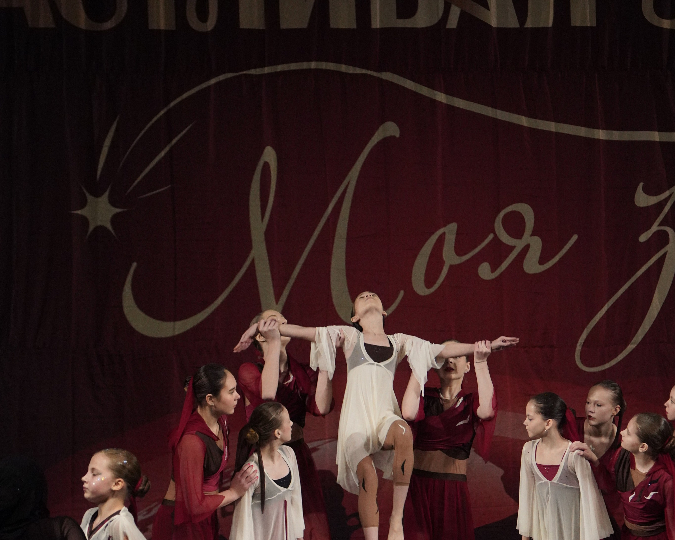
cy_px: 269
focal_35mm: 264
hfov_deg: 7.3
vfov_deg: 5.9
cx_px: 338
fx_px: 5274
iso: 3200
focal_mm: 125
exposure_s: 1/640
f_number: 2.8
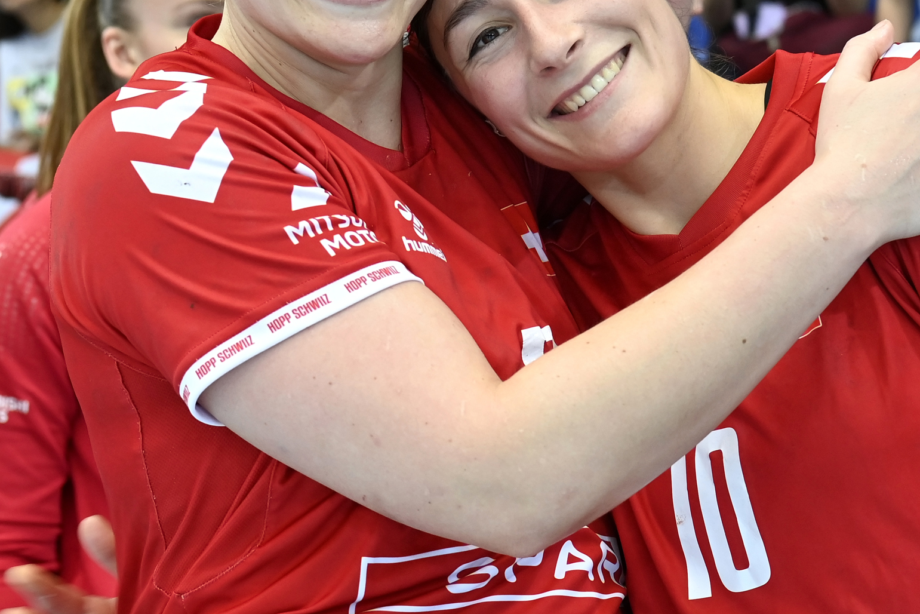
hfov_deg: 18.6
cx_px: 695
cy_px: 241
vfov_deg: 12.6
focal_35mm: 109
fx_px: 2786
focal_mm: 56
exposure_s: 1/160
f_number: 5.6
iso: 1600
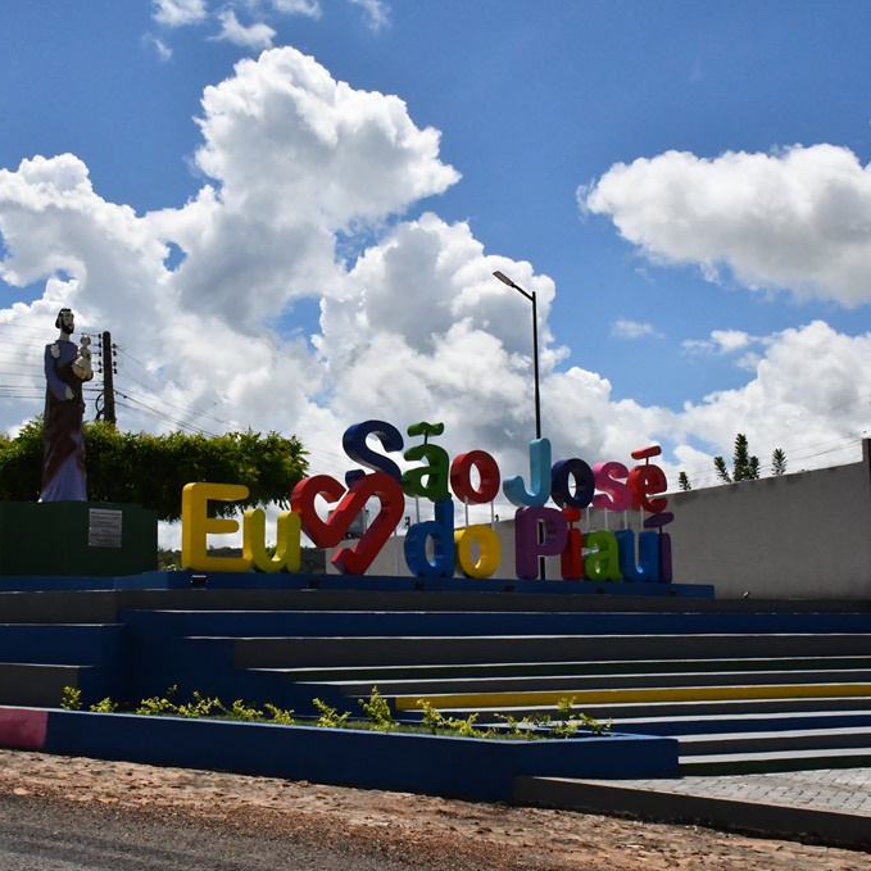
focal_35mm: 50
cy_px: 437
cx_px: 358
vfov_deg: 34.0
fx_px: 1423
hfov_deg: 33.9
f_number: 25
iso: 4000
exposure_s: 1/3200
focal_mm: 26
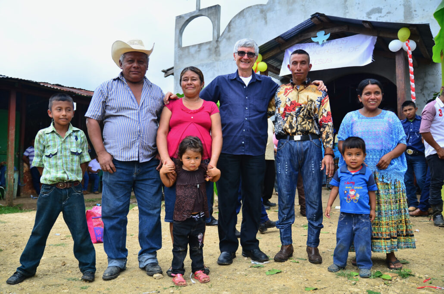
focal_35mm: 30
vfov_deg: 43.4
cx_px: 222
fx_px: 369
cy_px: 147
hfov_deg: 62.0
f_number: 2.8
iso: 100
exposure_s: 1/800
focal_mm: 20
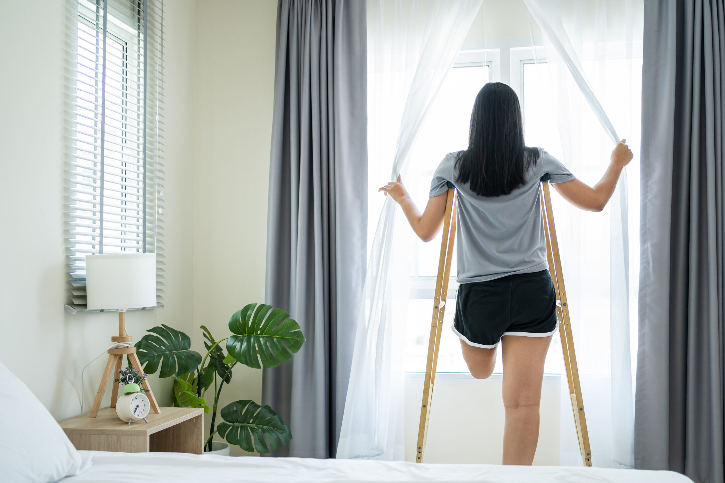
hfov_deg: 47.4
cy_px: 270
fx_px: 826
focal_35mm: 41
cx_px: 378
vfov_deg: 32.6
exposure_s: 1/400
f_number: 2.2
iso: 500
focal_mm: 35
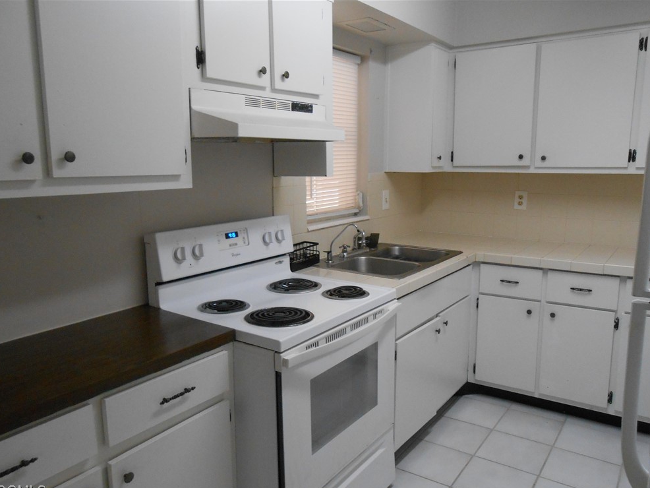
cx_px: 321
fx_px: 507
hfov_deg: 65.3
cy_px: 253
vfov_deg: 51.4
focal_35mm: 27
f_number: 3.5
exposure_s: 1/25
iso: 400
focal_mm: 4.6
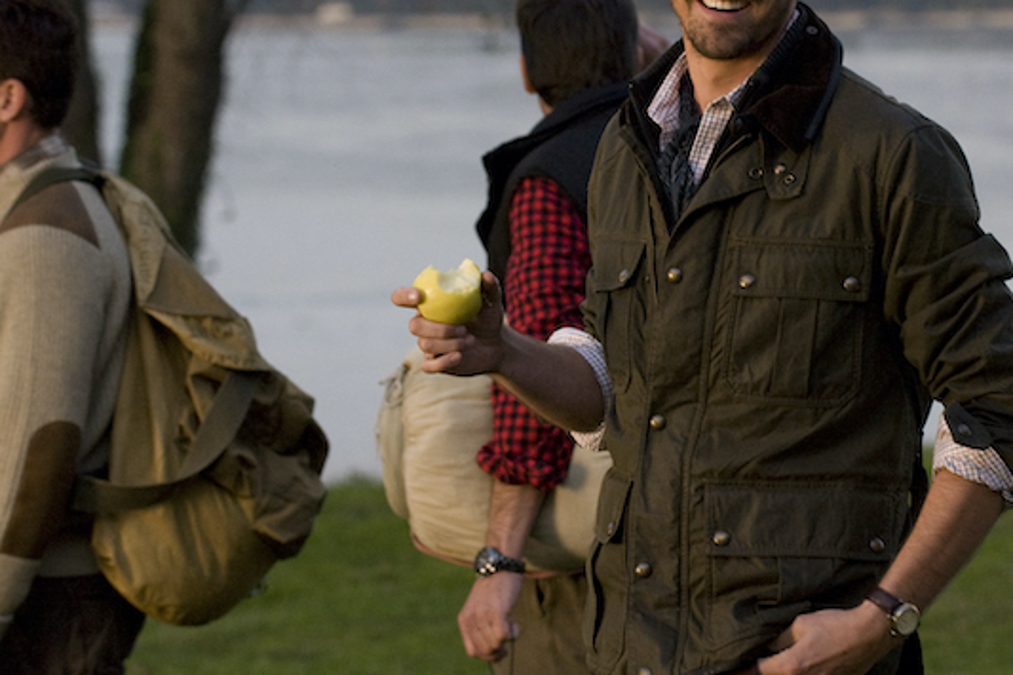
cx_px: 591
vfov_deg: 8.3
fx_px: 4641
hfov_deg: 12.5
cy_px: 270
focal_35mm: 165
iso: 1600
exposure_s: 1/200
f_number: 5.6
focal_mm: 110
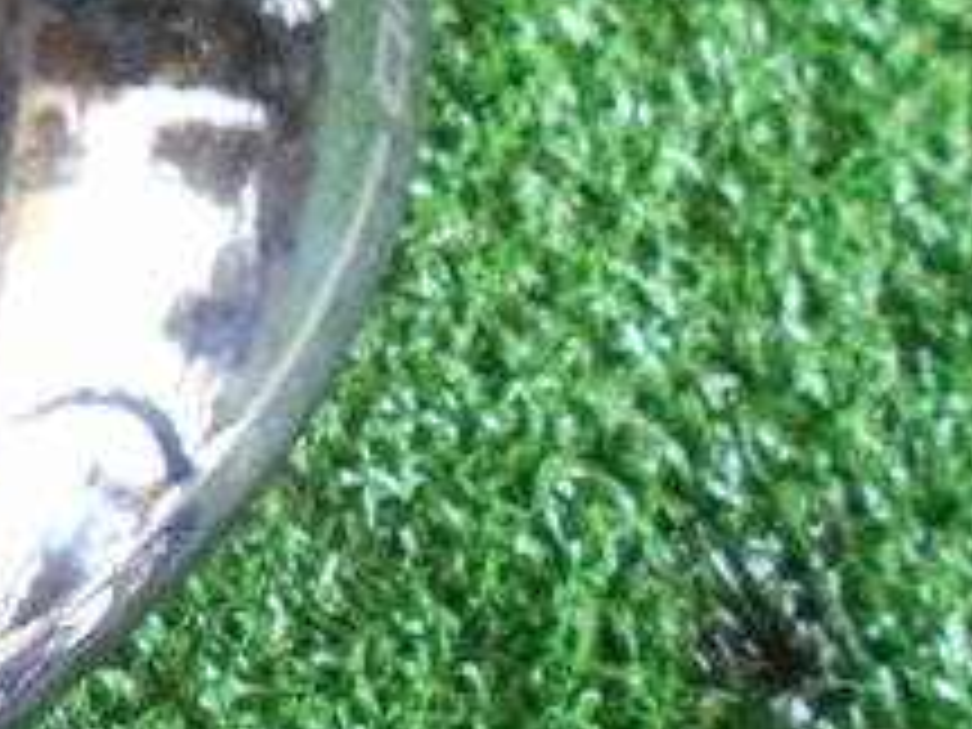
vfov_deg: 18.6
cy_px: -18
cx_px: -360
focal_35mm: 77
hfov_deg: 22.2
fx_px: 2162
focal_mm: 4.6
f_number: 3.2
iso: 400
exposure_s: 1/30
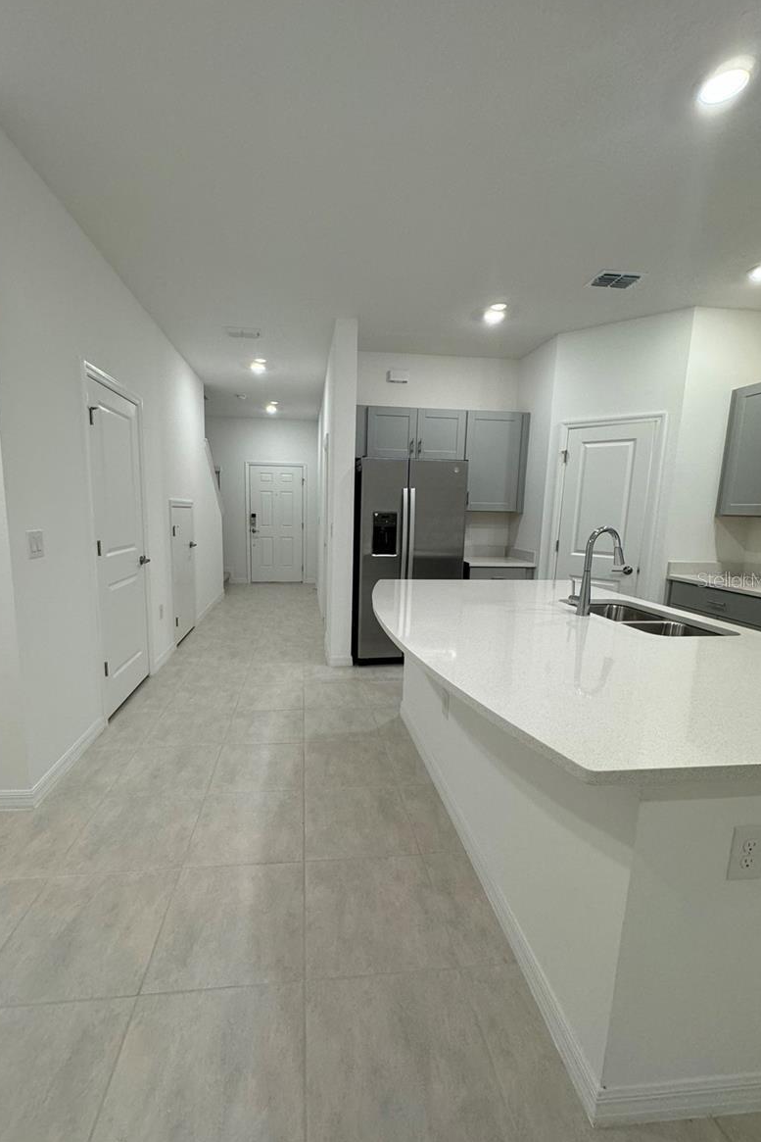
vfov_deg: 100.4
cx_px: 349
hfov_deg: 77.2
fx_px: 475
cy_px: 579
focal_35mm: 15
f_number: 2.2
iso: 200
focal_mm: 2.22
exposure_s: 1/120
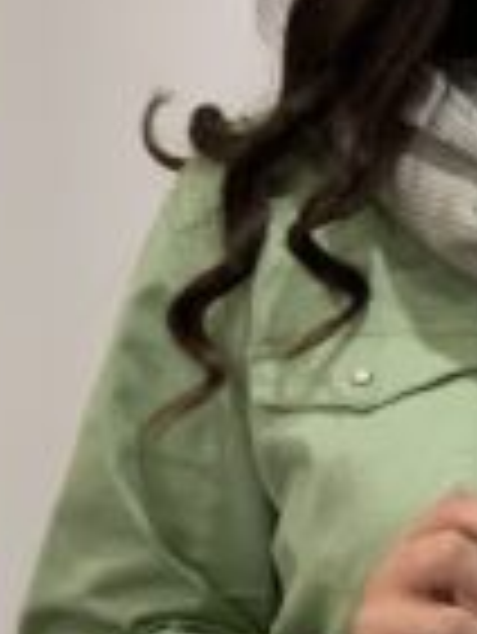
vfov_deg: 10.7
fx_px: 3376
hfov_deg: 7.9
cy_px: 526
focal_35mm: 184
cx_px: 704
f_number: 2.4
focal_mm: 6
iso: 160
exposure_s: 1/50
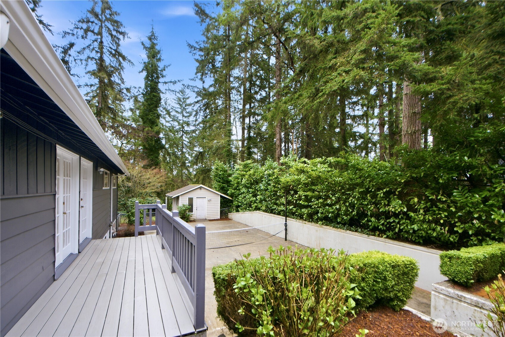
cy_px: 168
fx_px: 224
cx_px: 252
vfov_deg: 73.7
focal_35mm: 16
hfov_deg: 96.7
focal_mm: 16
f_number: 9
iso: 400
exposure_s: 1/60
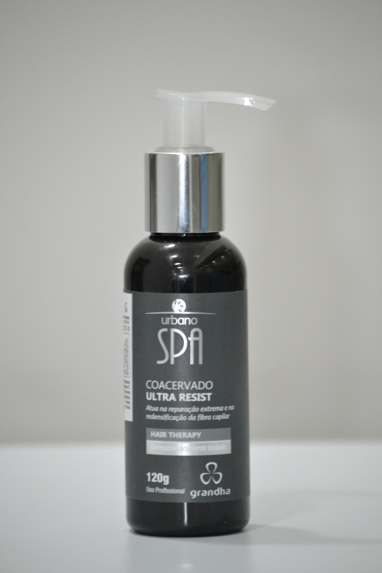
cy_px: 286
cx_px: 191
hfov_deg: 7.3
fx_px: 2984
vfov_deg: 11.0
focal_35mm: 188
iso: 1600
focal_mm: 125
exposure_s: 1/100
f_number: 5
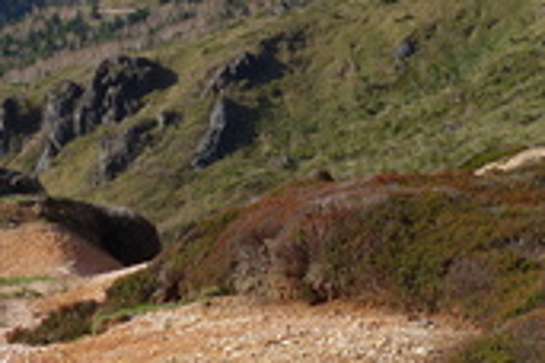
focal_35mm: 98
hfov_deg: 20.8
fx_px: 1483
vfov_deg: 13.9
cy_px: 115
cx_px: 280
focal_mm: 10.4
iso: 125
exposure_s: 1/400
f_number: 5.6
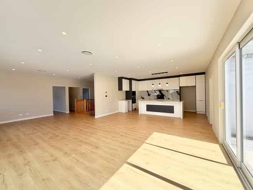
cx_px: 126
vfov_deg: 85.6
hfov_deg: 102.1
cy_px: 95
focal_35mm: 14
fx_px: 102
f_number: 2.2
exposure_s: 1/760
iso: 40
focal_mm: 2.22
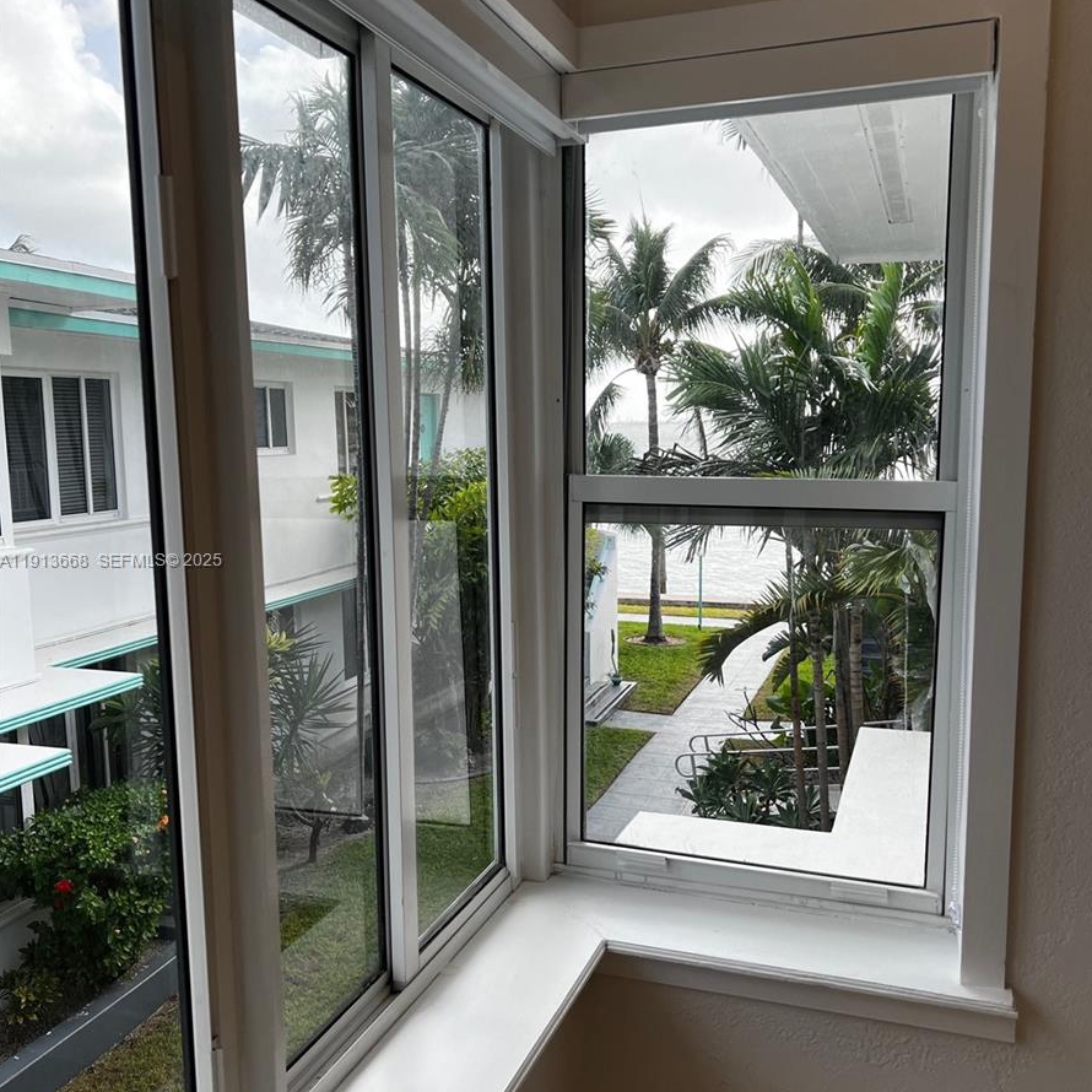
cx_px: 547
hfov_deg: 52.5
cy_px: 562
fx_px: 1106
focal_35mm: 31
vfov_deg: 52.5
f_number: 1.5
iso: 50
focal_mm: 5.7
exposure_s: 1/786
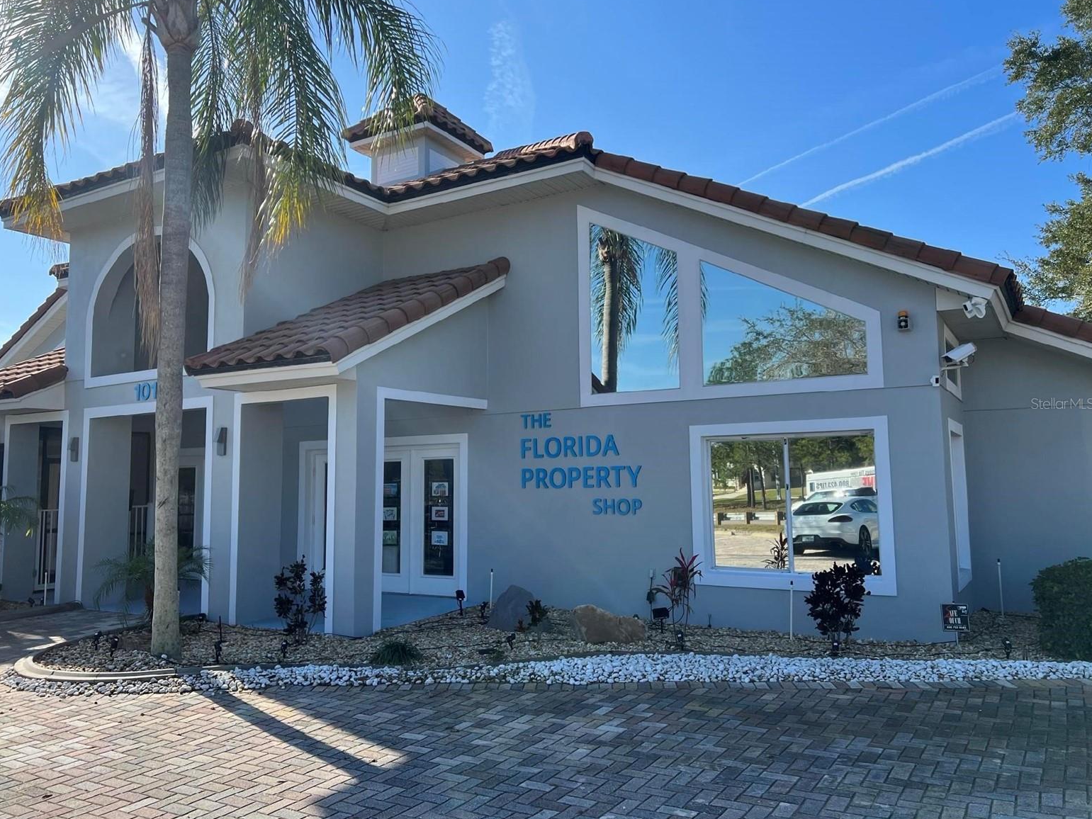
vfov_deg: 51.4
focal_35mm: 27
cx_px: 531
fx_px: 852
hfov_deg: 65.3
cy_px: 403
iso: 50
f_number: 1.5
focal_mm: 5.7
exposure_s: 1/2571
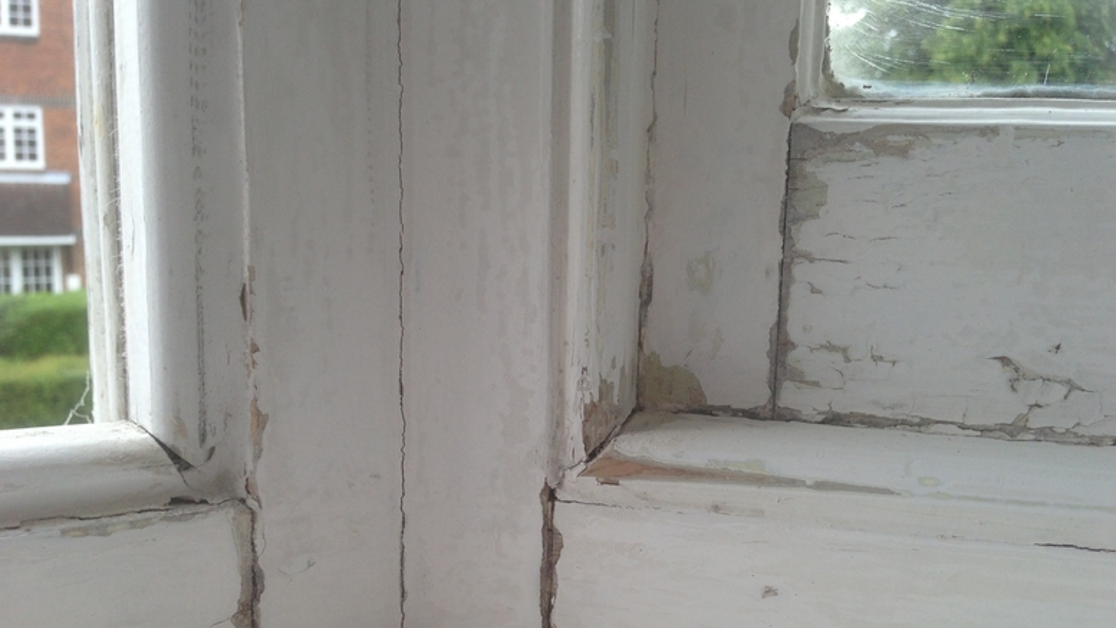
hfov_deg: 54.0
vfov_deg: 31.9
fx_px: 1095
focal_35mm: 37
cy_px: 355
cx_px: 562
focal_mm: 4.13
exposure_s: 1/230
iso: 50
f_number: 2.4
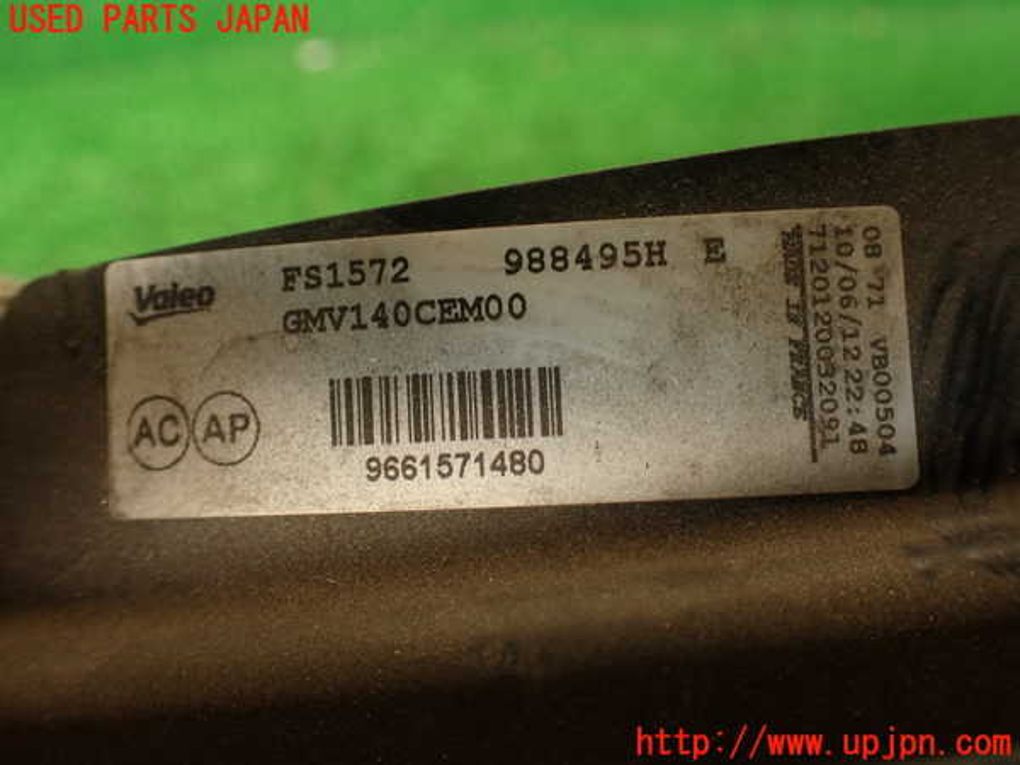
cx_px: 510
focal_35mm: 32
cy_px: 382
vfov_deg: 44.2
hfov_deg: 56.8
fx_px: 943
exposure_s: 1/50
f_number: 2.4
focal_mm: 5.79
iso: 200
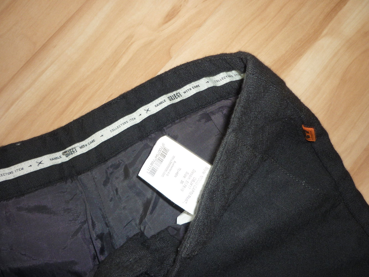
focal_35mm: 33
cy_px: 138
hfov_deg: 55.3
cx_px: 184
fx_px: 352
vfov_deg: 43.0
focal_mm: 5.5
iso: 100
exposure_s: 1/30
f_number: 2.8
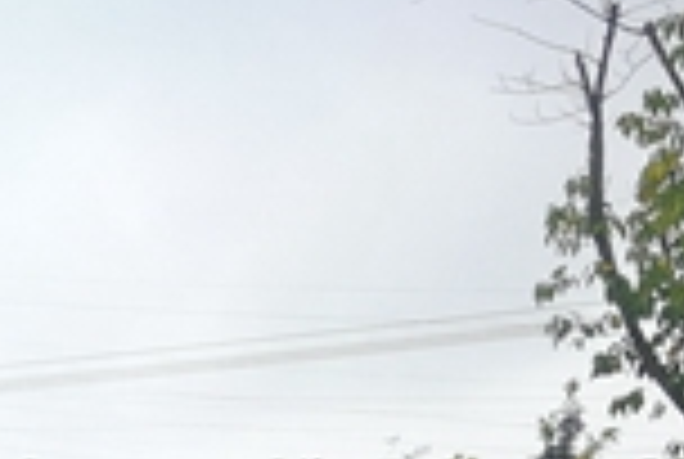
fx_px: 2246
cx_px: -540
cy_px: 999
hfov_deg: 15.1
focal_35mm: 118
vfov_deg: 10.5
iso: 50
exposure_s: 1/356
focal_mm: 3.95
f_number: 2.2
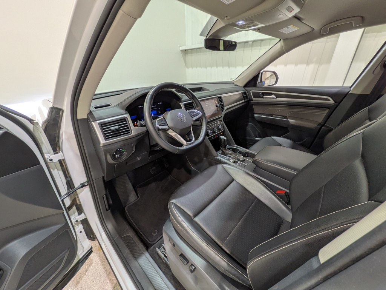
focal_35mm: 14
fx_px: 156
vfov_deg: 85.7
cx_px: 193
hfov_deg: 102.1
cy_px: 145
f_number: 2.2
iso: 72
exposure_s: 1/50
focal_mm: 1.83
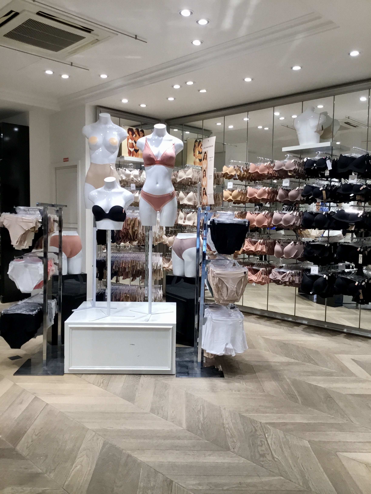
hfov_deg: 45.4
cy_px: 247
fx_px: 443
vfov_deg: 58.4
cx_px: 186
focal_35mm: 31
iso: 25
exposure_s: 1/33
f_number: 2.4
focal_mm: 3.3
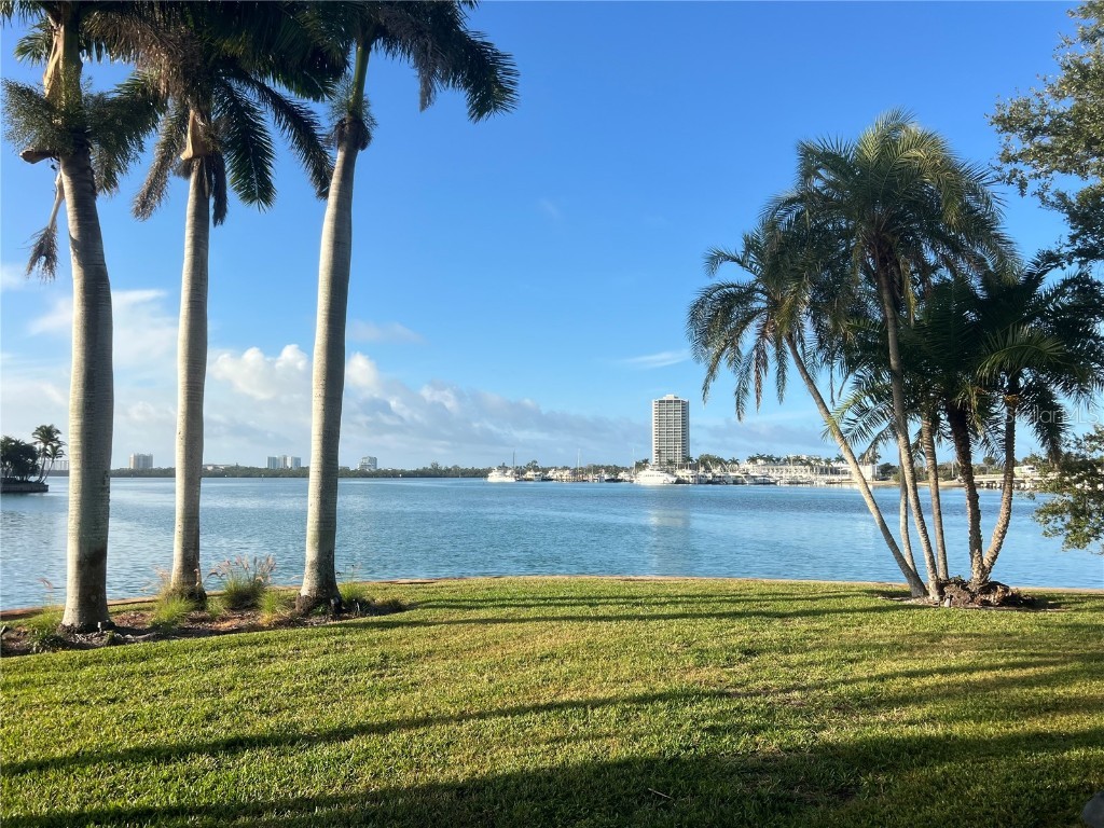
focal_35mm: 26
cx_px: 552
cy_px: 414
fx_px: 829
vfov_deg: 53.1
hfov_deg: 67.3
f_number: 1.5
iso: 50
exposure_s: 1/3356
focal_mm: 5.7
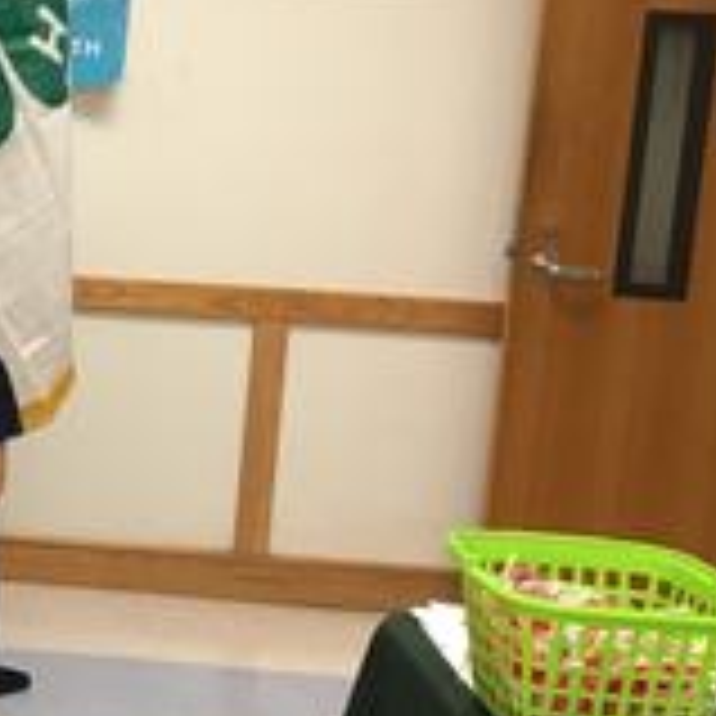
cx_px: -266
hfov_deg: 20.6
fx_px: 1755
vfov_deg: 23.0
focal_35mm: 75
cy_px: 261
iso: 80
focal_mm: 4.15
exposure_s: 1/30
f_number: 2.2
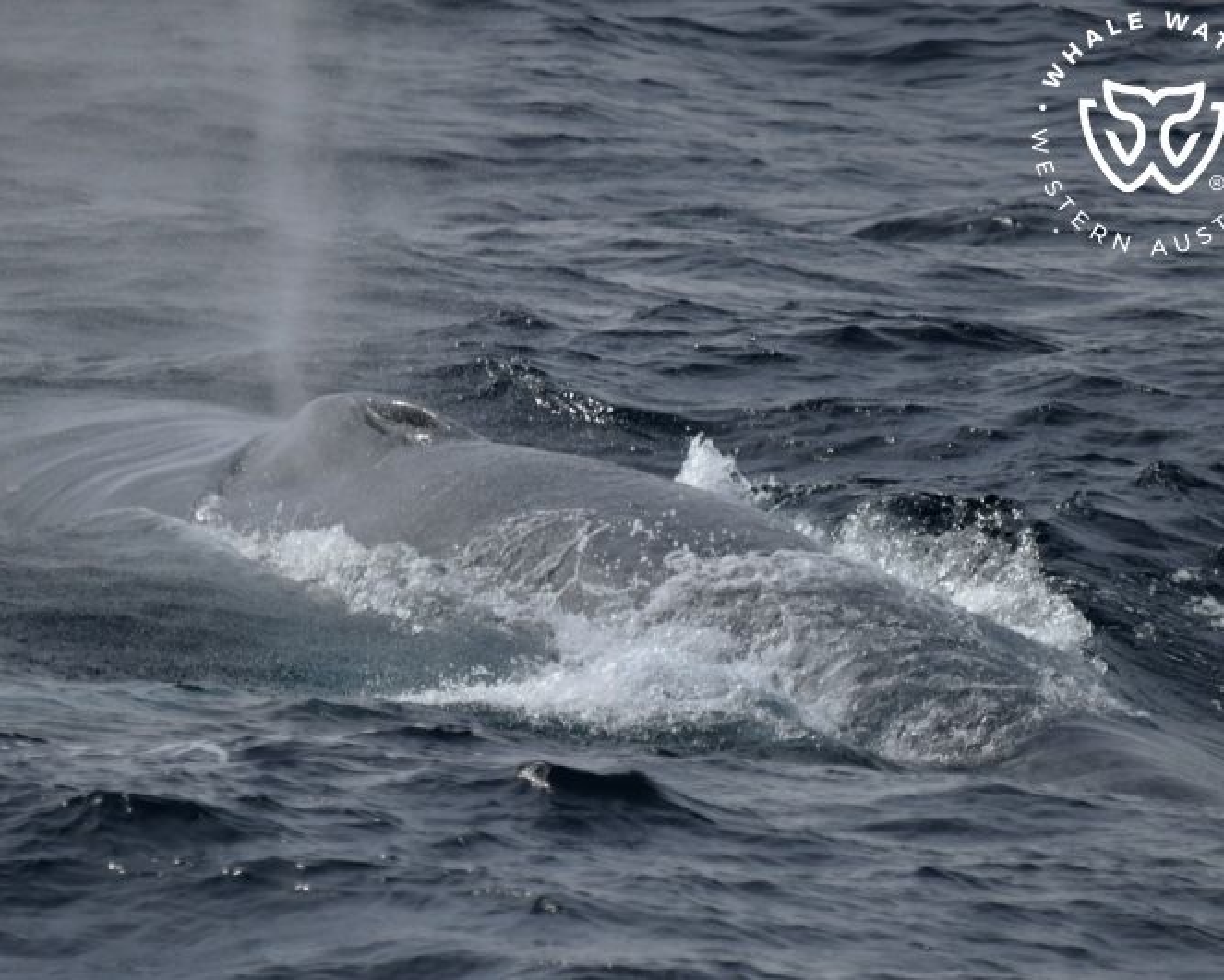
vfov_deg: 2.3
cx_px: 545
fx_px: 24608
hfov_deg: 2.8
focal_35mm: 679
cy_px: 490
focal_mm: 600
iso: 900
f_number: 6.3
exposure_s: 1/8000
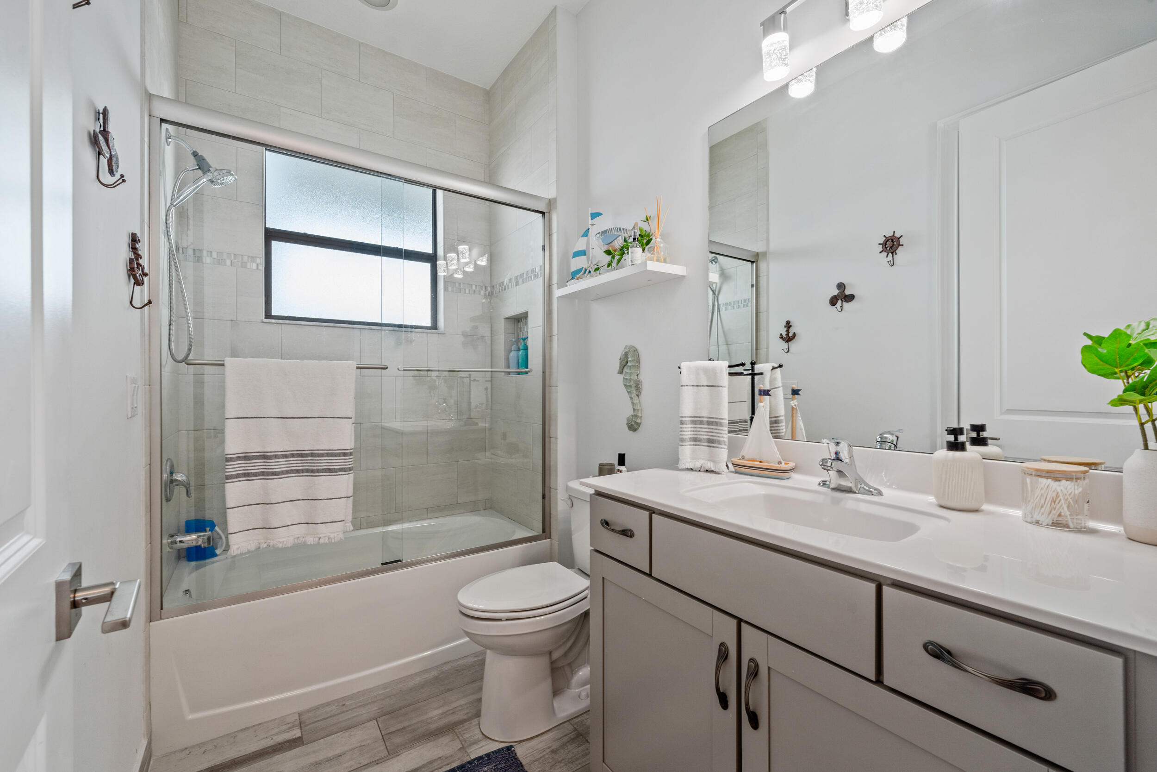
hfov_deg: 104.3
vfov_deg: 81.2
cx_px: 578
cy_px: 386
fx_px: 450
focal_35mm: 14
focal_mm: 14
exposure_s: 1/8
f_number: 9
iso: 250
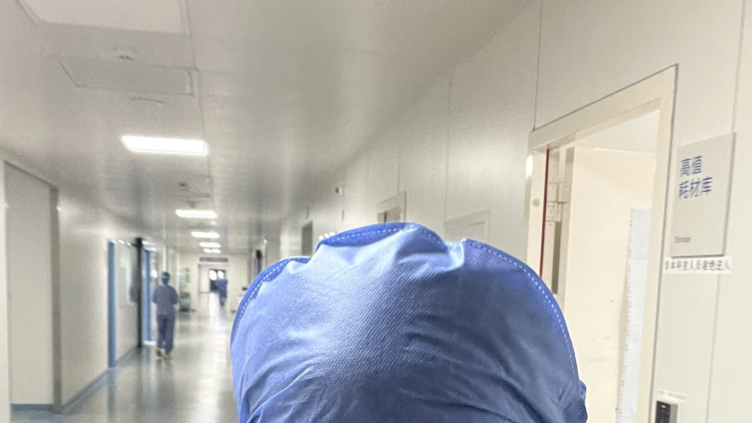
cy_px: 389
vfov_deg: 26.1
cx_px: 377
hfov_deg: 46.4
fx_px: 877
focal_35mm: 44
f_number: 2.2
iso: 200
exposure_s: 1/50
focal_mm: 2.71
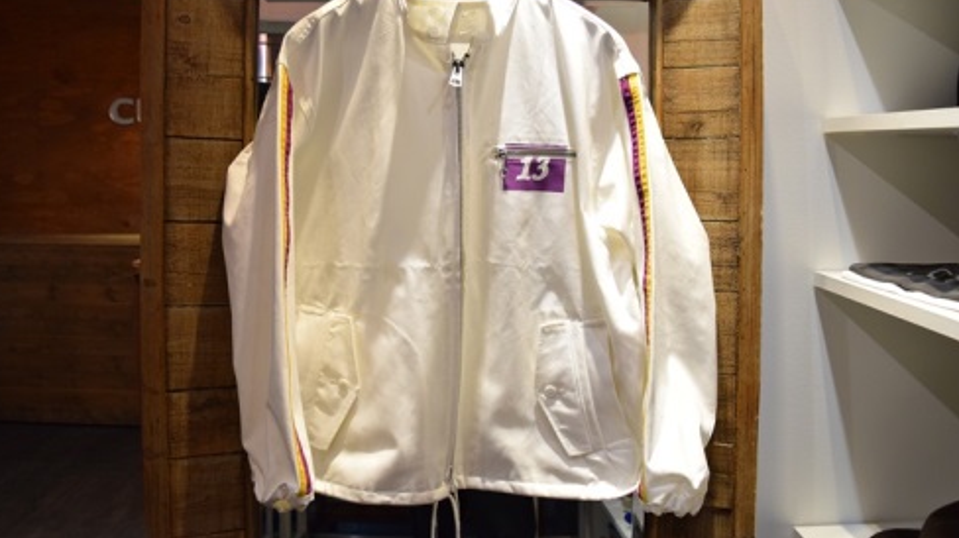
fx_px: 737
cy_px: 243
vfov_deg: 40.1
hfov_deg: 66.1
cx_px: 478
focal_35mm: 29
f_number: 4
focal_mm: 18
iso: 1250
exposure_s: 1/125
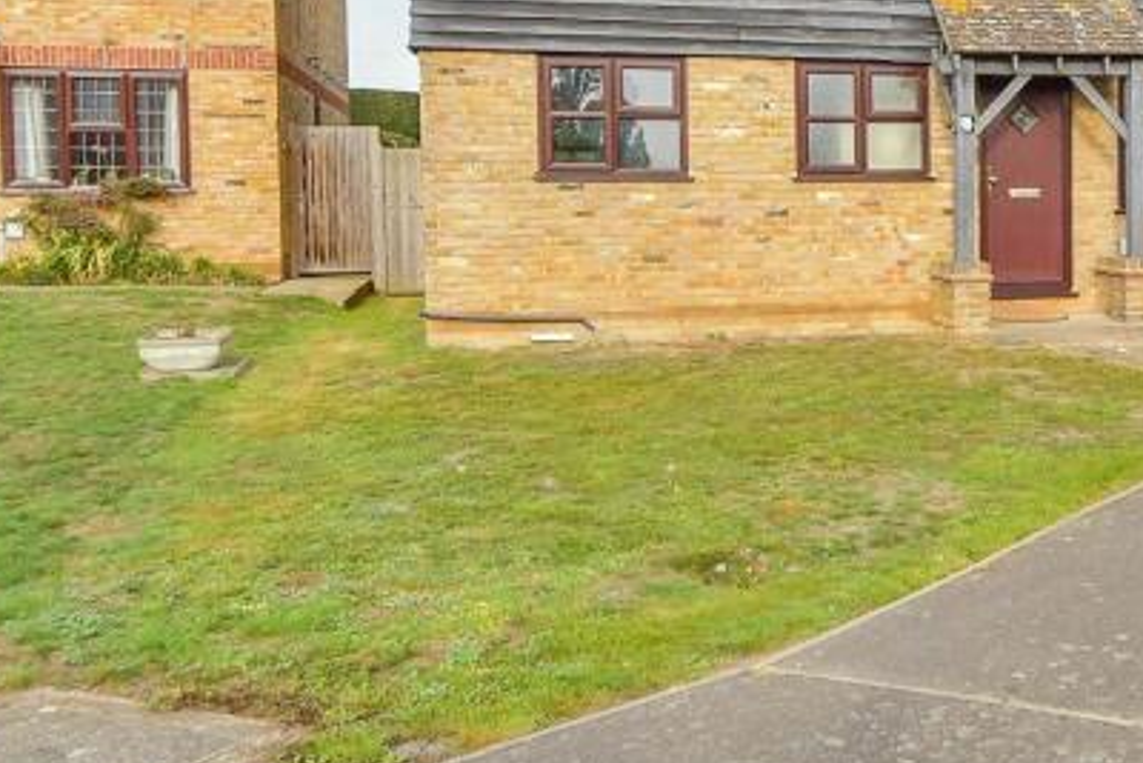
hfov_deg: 42.8
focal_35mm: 41
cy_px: 267
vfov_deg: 32.4
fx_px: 1302
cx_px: 1057
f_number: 9
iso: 500
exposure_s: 1/250
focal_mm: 11
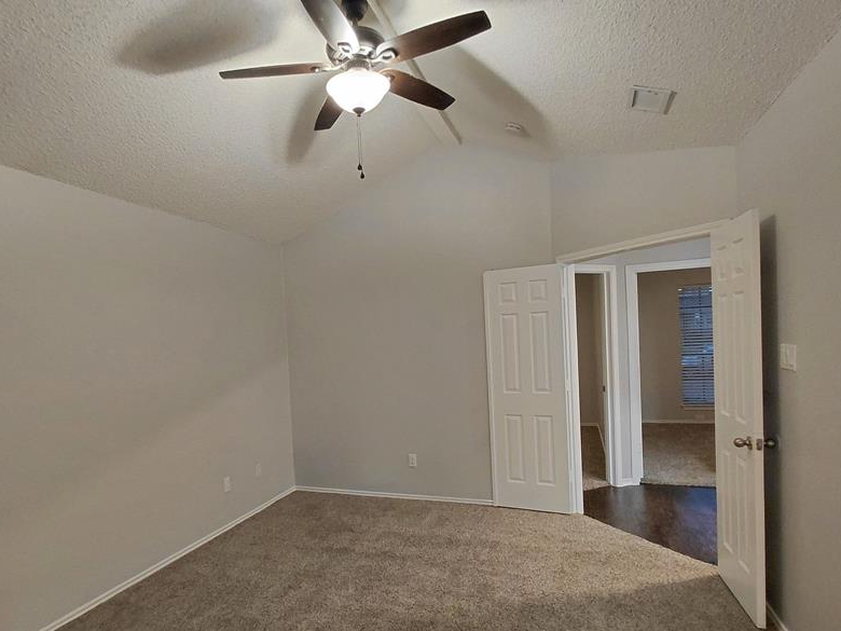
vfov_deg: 63.1
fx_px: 510
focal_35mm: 21
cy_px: 362
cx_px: 366
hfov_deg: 78.6
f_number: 2.2
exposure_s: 1/30
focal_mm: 1.64
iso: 200
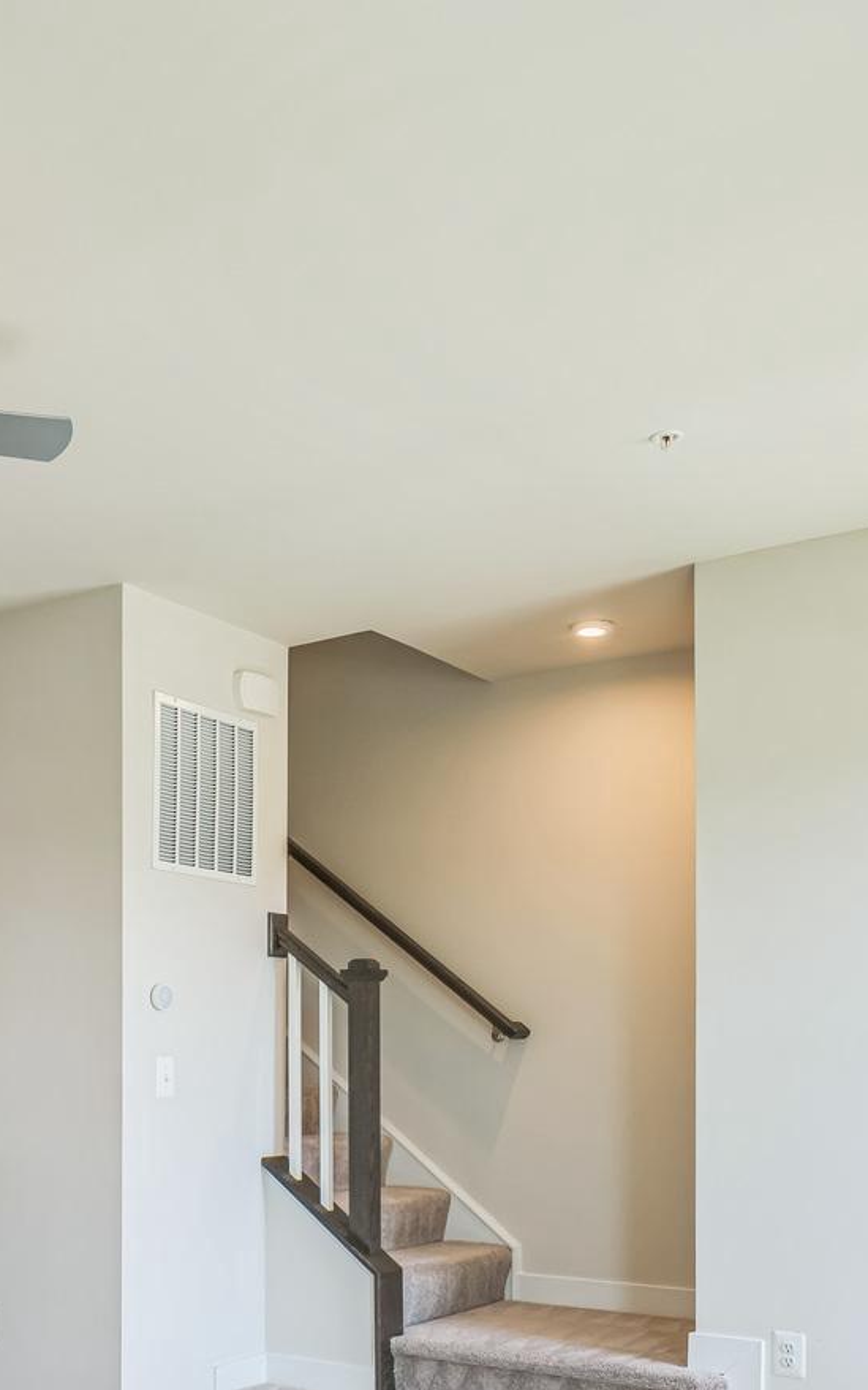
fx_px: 1439
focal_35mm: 38
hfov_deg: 32.2
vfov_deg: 49.4
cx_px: 117
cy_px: 1052
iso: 250
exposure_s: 1/50
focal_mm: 16
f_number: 5.6
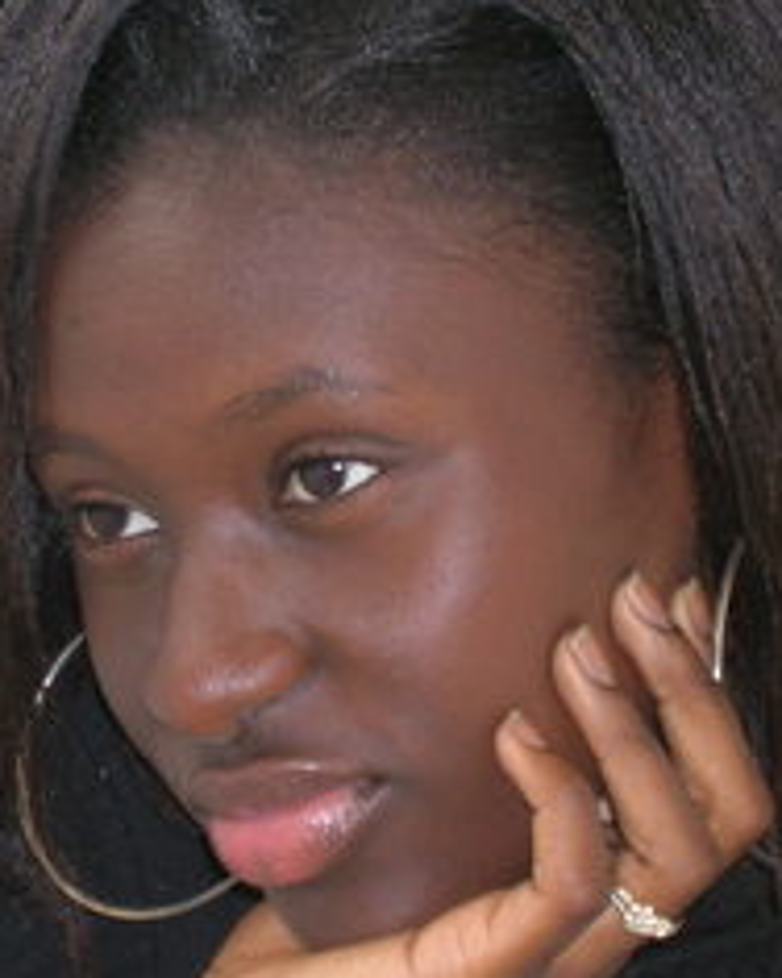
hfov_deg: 9.1
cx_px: 158
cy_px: 514
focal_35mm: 169
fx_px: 4889
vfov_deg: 11.4
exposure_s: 1/60.1
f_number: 4.9
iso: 91
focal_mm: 17.1
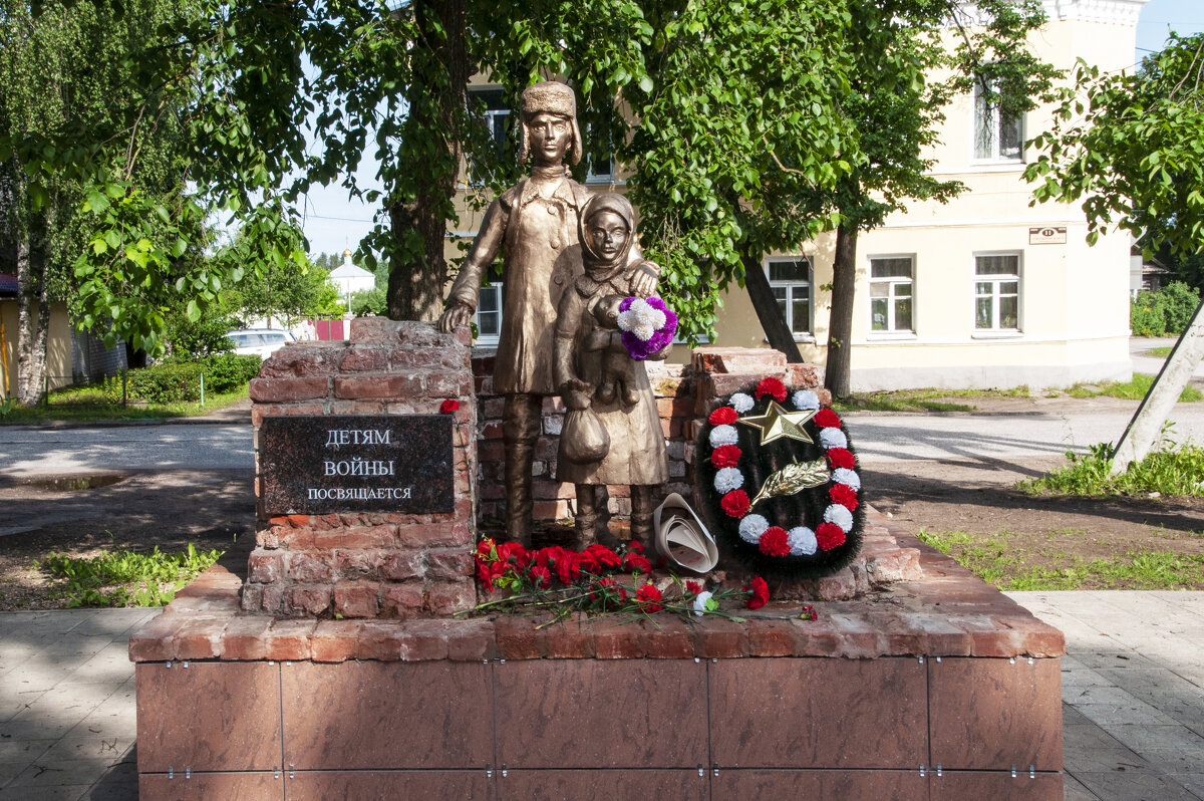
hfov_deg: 43.6
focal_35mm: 45
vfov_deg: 29.8
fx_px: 1504
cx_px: 602
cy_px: 400
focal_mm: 30
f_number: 18
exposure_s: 1/200
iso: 640
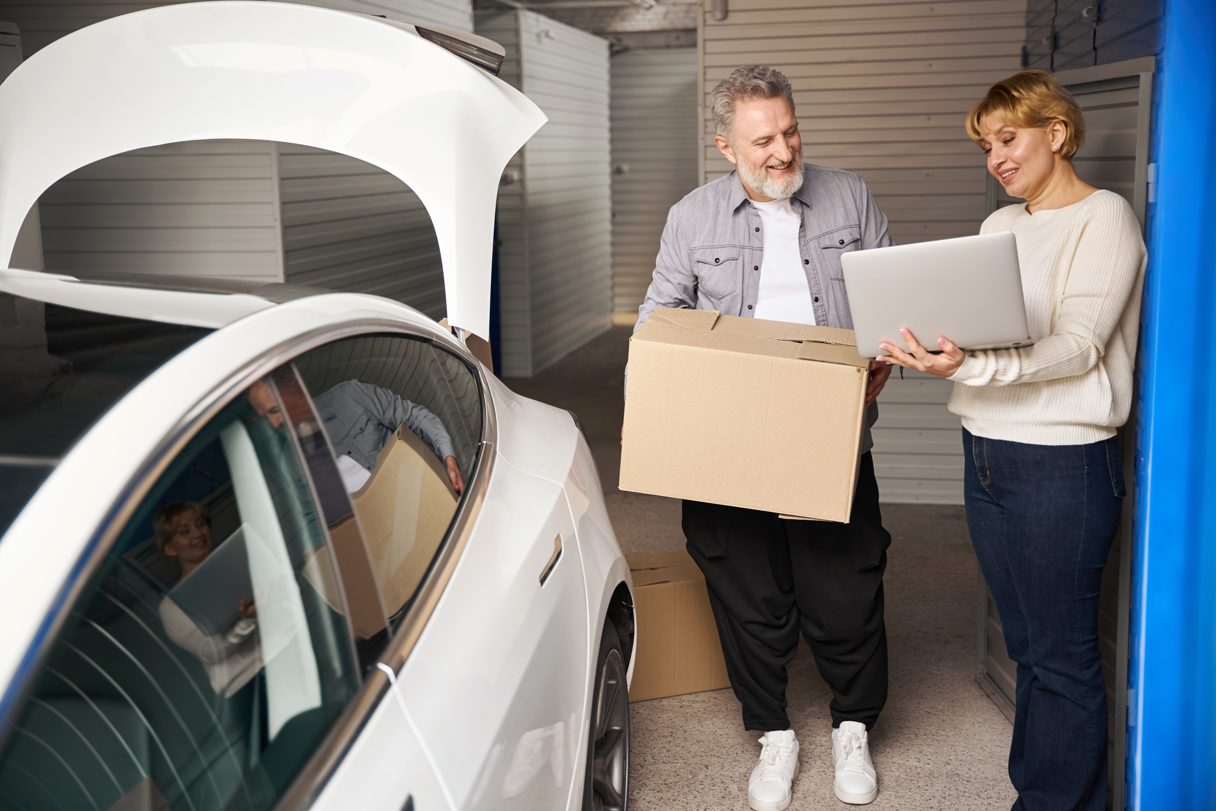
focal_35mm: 44
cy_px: 406
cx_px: 608
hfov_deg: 44.2
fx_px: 1496
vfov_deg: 30.3
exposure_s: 1/250
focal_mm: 44.3
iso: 400
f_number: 2.8
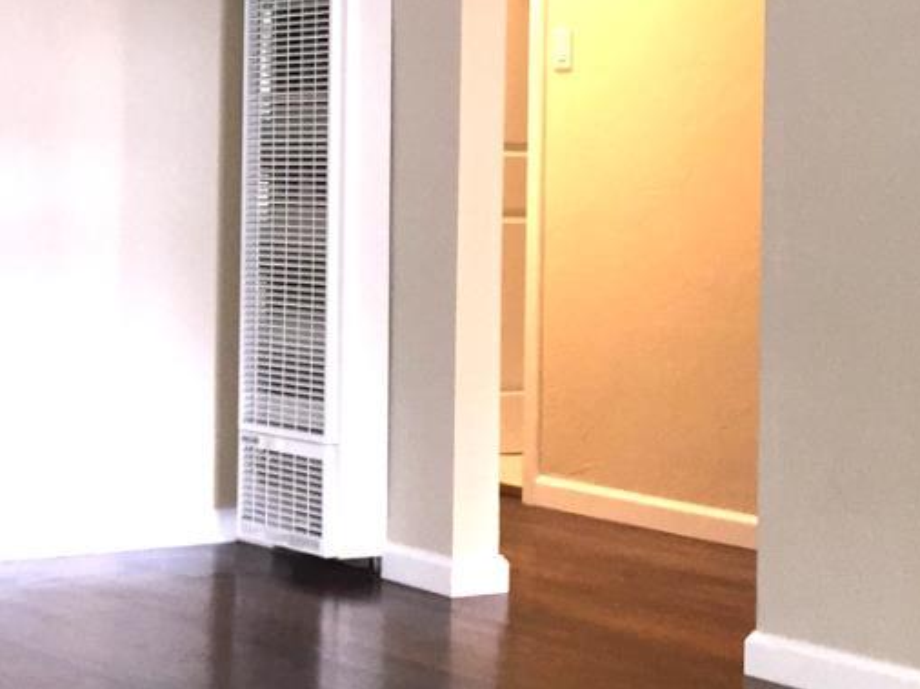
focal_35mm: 86
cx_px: 82
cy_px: 172
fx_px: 2285
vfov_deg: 17.1
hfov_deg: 22.2
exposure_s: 1/30
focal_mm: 4.15
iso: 160
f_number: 2.2
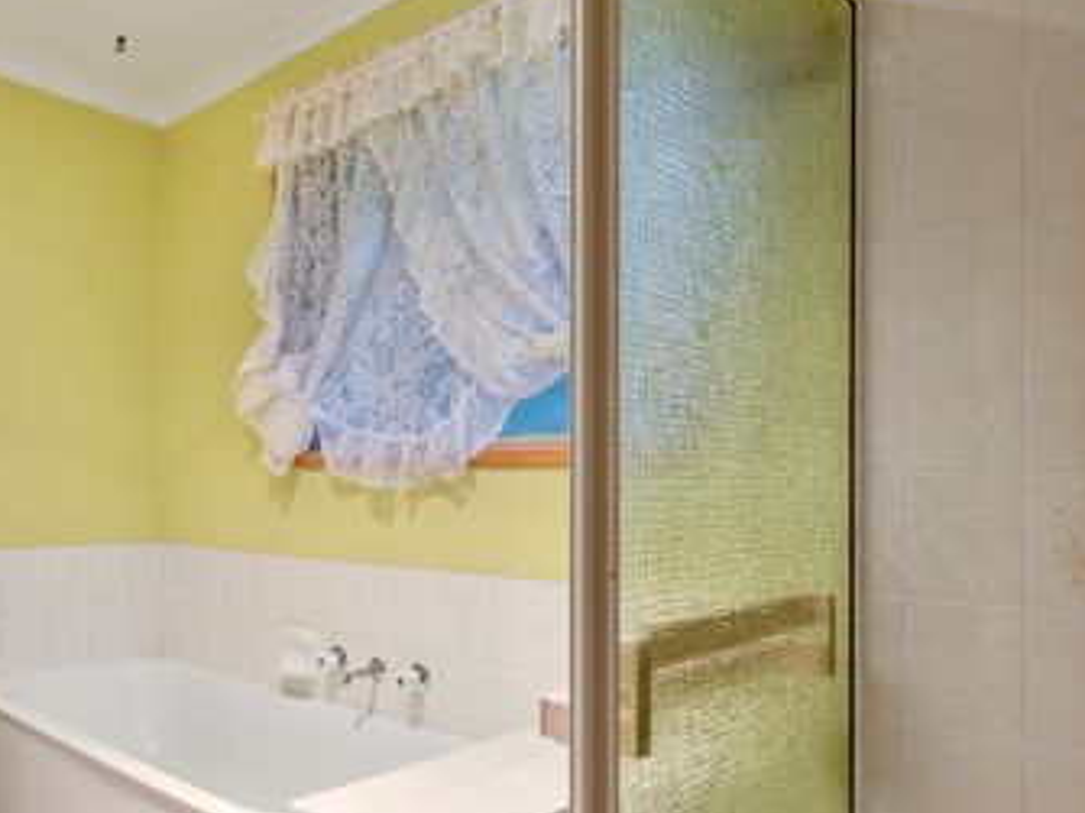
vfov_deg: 51.2
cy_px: 465
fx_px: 846
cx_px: 330
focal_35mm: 27
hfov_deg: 63.1
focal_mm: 20
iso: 125
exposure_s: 1/4
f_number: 9
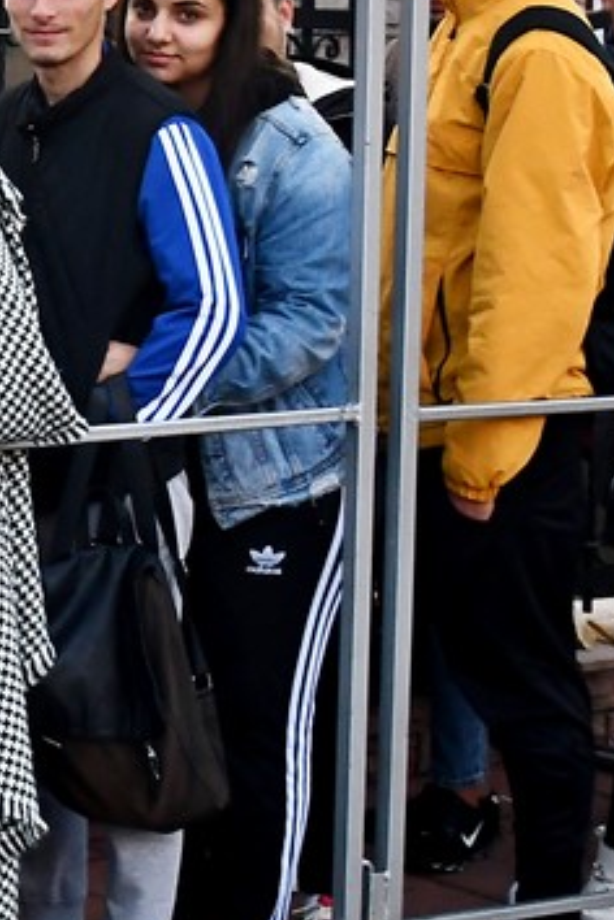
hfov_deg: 11.9
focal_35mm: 112
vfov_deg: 18.3
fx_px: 2865
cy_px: 457
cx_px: -203
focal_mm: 22
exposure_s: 1/800
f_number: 2.8
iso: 1250
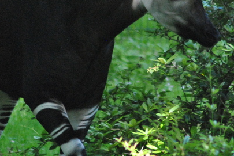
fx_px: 6409
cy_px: 78
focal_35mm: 985
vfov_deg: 1.4
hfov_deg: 2.1
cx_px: 112
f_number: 5
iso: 1400
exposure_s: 1/500
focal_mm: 260
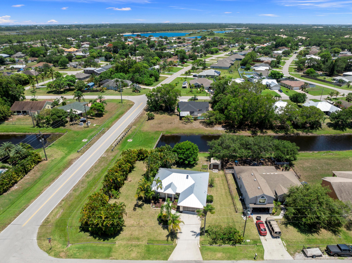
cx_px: 176
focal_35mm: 24
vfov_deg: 56.8
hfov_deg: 71.6
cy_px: 132
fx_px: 244
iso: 100
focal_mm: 12.29
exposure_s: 1/2000
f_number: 2.8
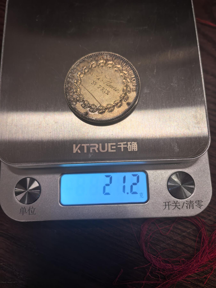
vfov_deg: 65.3
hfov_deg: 51.4
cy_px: 144
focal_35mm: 27
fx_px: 225
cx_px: 108
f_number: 2
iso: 64
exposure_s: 1/100
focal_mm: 5.75
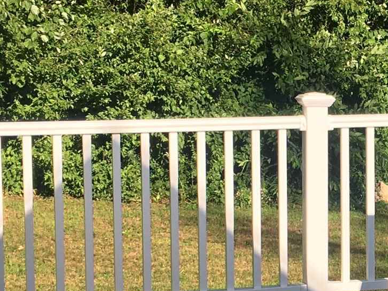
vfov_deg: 12.0
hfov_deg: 15.4
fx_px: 1379
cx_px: 471
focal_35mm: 123
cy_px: 203
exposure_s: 1/754
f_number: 2.2
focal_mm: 4.15
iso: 25
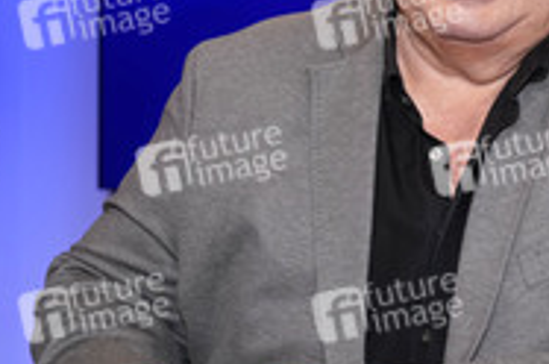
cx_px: 427
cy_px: 88
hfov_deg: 20.4
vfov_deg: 13.7
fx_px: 1507
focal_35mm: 99
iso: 1600
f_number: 5
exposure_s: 1/125
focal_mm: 41
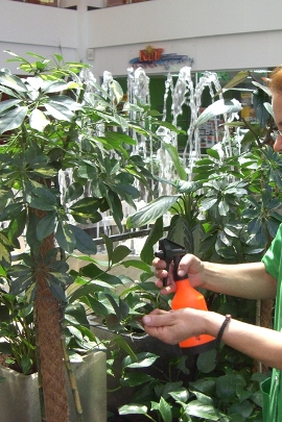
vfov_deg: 36.9
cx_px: 203
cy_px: 207
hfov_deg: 24.8
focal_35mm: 54
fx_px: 634
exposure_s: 1/100
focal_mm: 6.2
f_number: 2.7
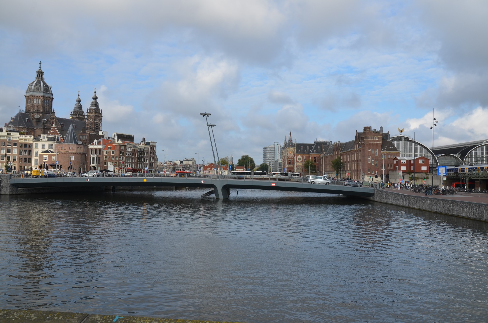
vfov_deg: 41.5
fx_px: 426
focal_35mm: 32
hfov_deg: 59.6
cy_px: 162
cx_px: 244
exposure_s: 1/250
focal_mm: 21
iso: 125
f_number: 8
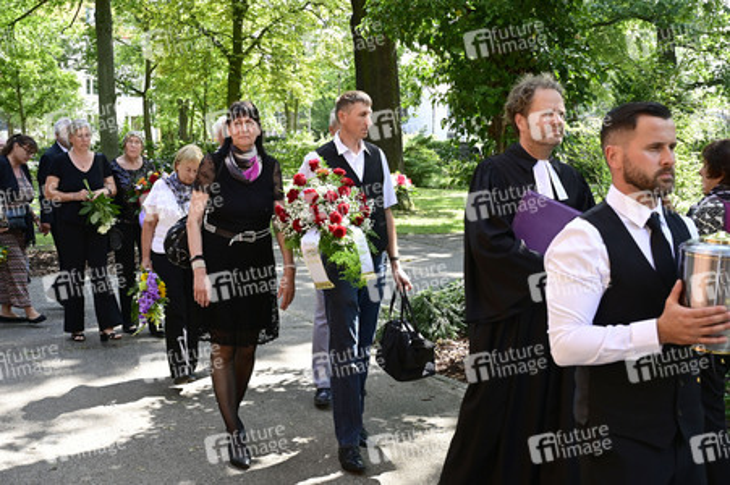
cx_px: 365
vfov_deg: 35.0
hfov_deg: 50.7
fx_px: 770
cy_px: 242
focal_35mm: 38
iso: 800
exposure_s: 1/200
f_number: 9
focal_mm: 38
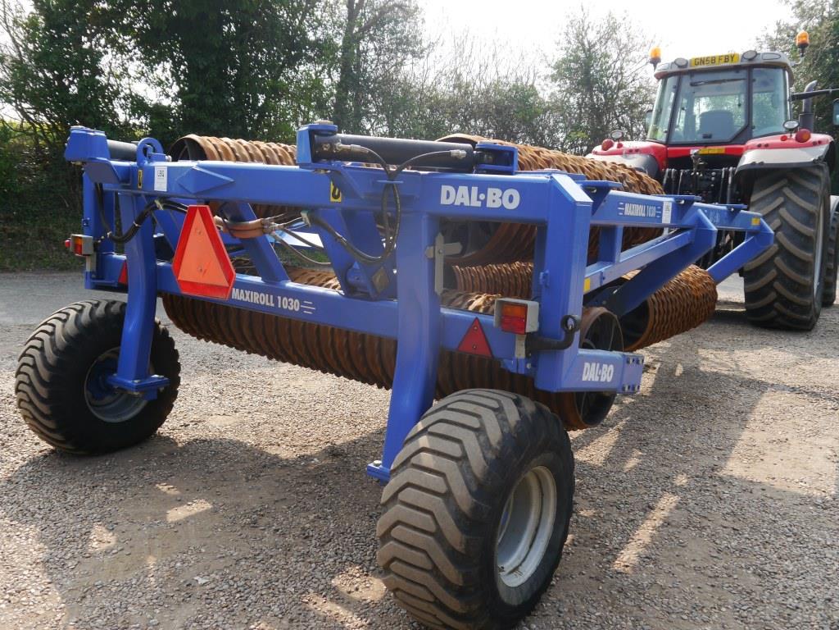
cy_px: 315
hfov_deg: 60.0
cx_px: 420
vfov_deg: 46.8
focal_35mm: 30
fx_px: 727
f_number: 5.6
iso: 160
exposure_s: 1/250
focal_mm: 15
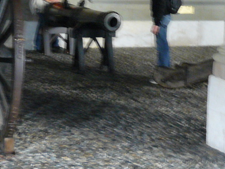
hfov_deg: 18.1
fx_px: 702
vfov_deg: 13.3
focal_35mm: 108
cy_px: -39
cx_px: 174
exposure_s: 1/15
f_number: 2.8
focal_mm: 6
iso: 200
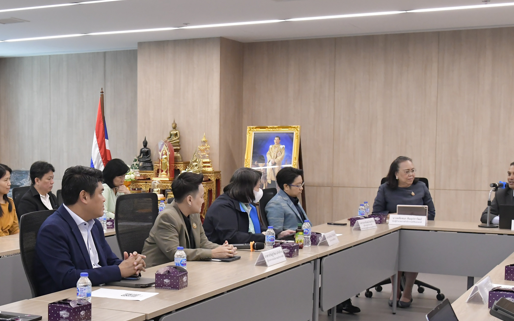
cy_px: 212
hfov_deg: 33.1
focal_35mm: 60
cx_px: 104
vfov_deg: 21.6
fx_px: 840
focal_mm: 30
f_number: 5.6
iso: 3200
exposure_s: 1/160
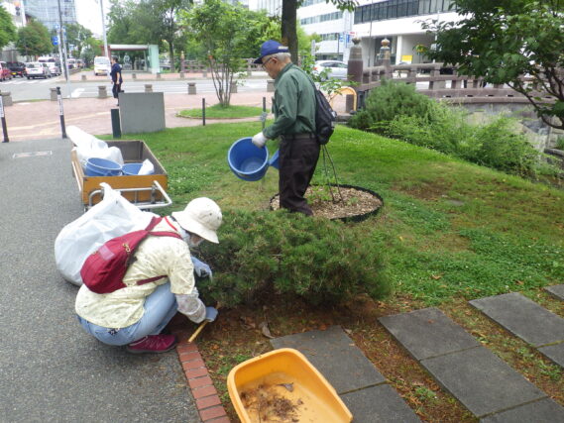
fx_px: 456
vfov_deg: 49.8
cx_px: 282
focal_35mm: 28
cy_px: 212
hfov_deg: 63.4
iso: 125
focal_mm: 5
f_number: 4.2
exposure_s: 1/160
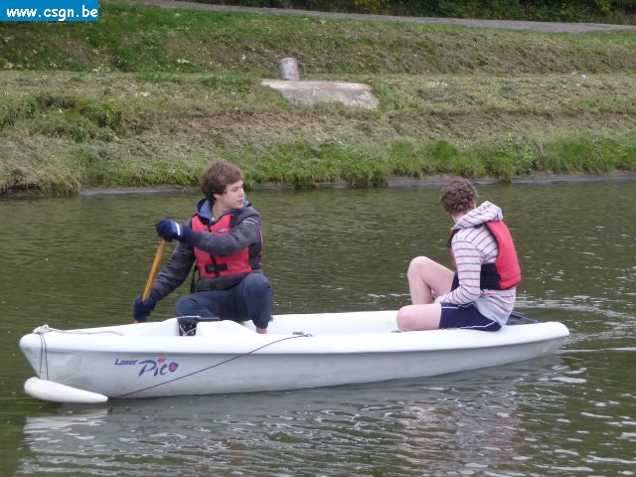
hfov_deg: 15.2
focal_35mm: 130
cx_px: 318
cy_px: 238
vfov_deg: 11.4
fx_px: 2388
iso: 200
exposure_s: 1/100
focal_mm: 16.3
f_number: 4.7
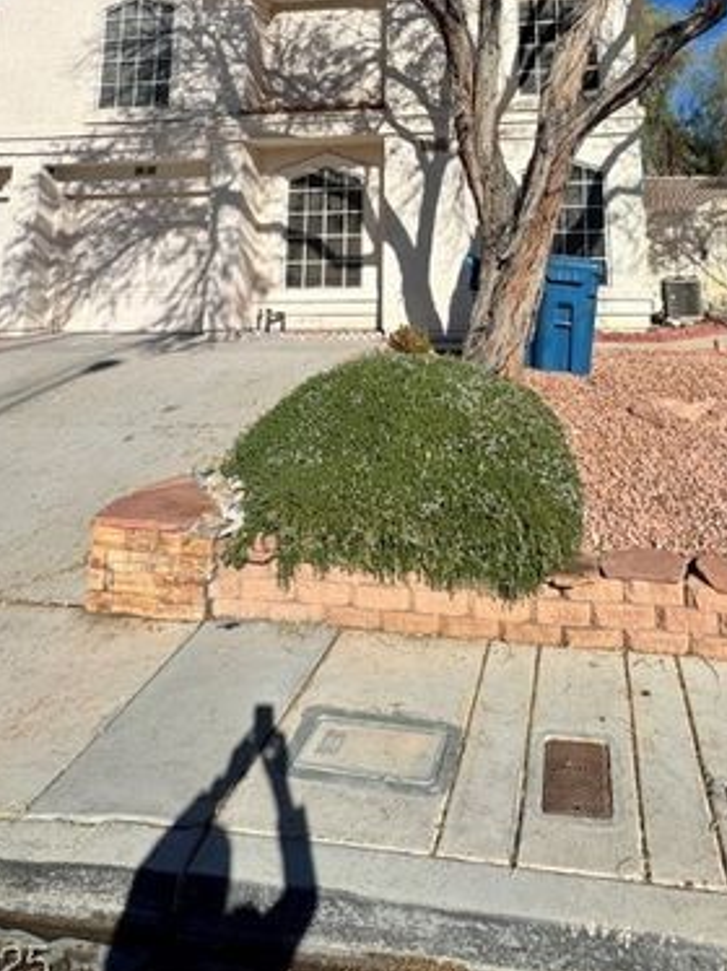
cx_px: 473
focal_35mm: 25
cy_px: 149
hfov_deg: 53.9
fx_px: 701
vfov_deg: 61.6
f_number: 2.2
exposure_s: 1/3247
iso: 50
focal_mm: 2.22
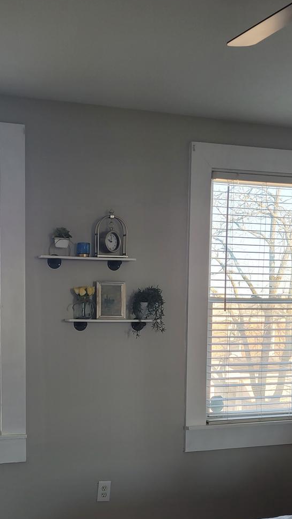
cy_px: 379
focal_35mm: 45
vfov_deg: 44.2
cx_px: 77
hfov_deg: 26.2
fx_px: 619
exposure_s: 1/120
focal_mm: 5.4
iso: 64
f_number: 1.8
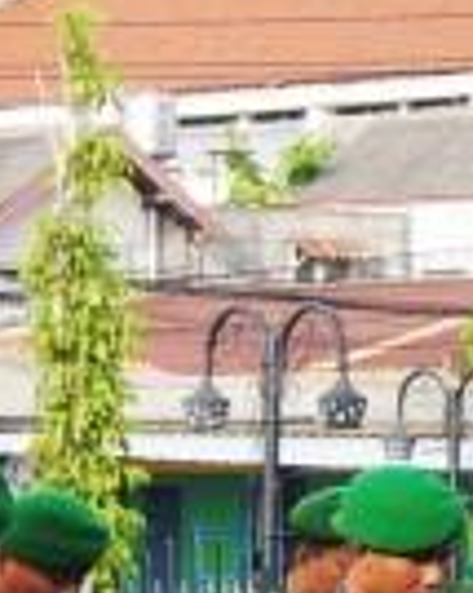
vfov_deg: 5.8
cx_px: 1114
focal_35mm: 335
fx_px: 5862
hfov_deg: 4.5
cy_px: 396
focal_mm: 31
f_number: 5
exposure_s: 1/200
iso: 100
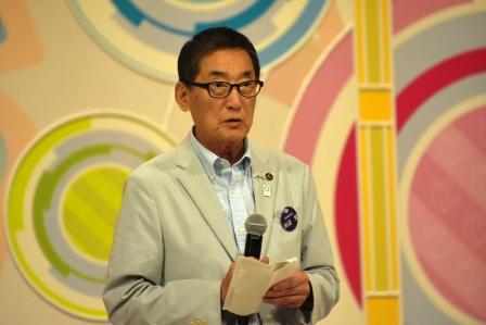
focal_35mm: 450
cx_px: 243
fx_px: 6077
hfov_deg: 4.6
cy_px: 162
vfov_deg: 3.1
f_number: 6.3
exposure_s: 1/250
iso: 2000
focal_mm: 300
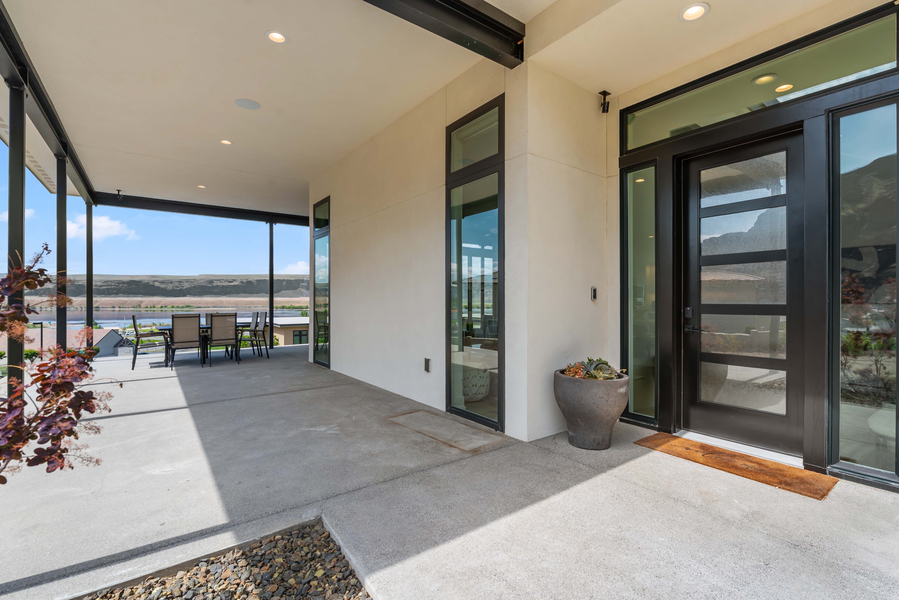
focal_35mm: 17
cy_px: 300
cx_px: 450
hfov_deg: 93.3
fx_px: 425
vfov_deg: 70.5
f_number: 8
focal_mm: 17
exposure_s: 1/250
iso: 100
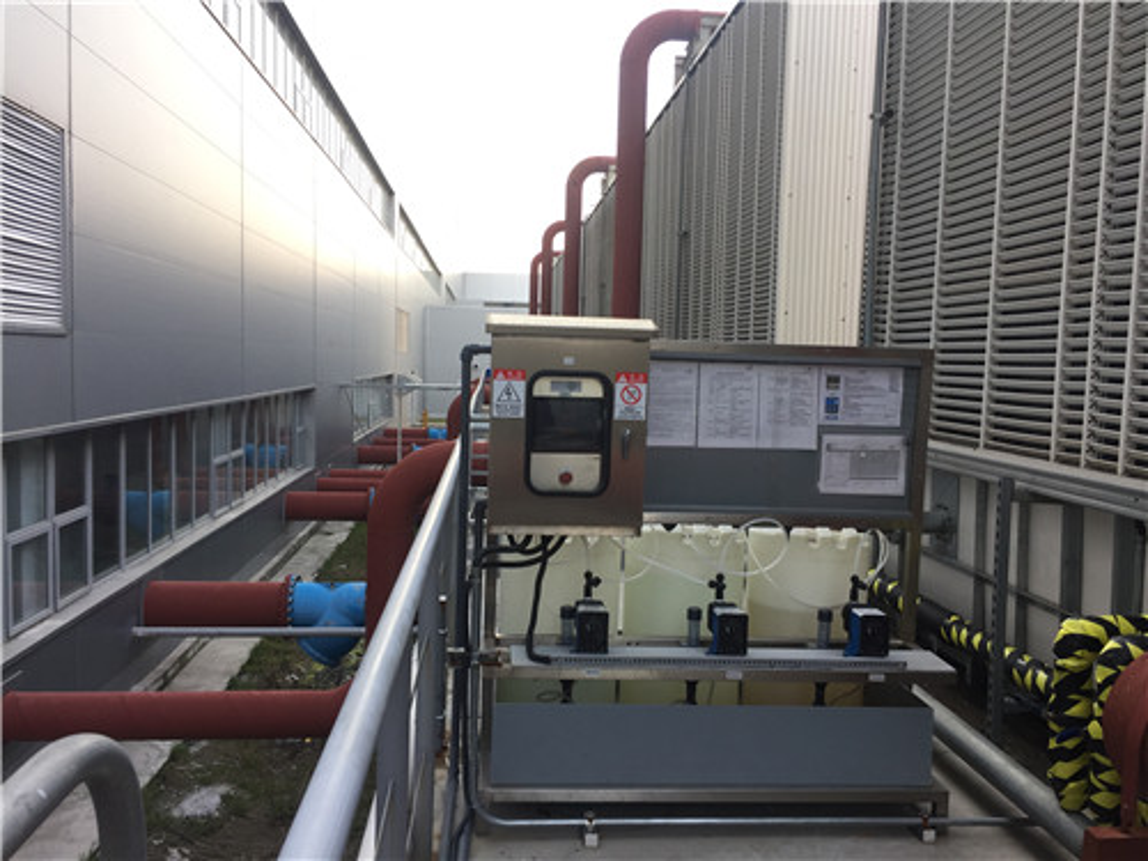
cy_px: 430
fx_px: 962
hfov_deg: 61.7
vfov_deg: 48.2
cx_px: 574
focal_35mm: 29
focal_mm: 4.15
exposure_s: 1/153
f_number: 2.2
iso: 32
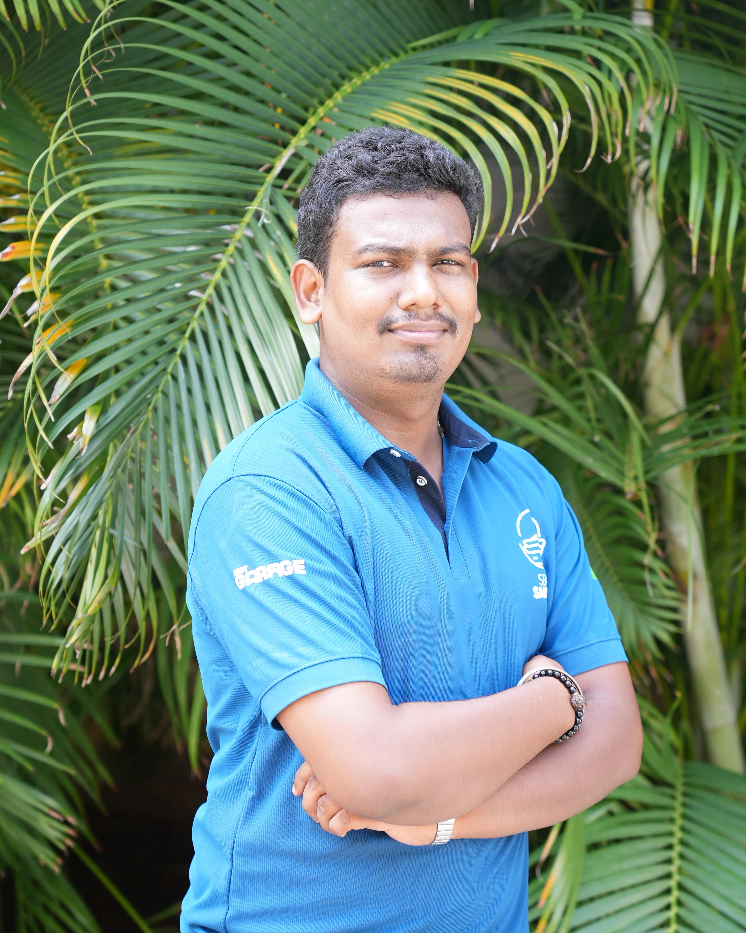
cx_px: 372
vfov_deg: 20.8
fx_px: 2539
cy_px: 487
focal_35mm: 92
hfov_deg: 16.7
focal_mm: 81
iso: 200
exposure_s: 1/50
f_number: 4
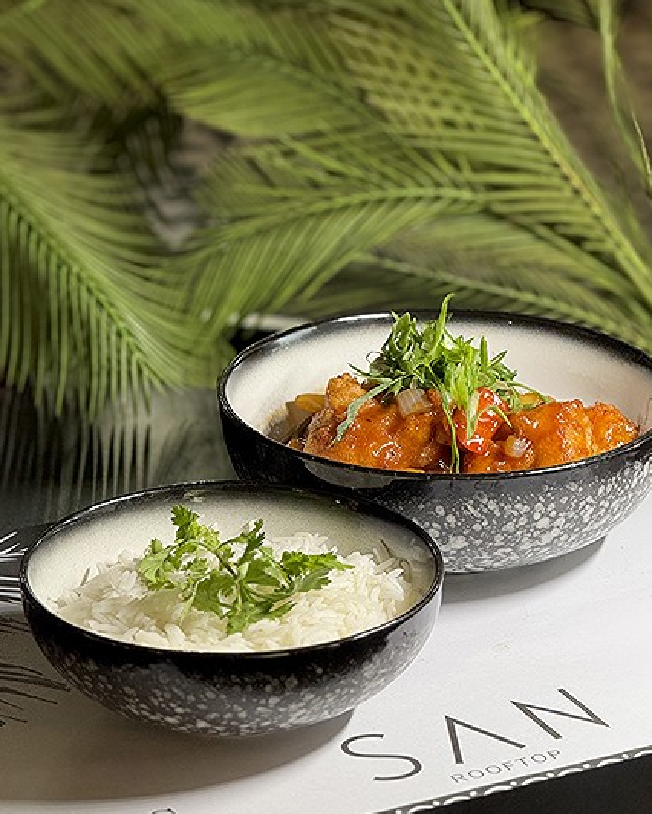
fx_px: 3182
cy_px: 433
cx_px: 340
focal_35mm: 132
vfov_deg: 14.6
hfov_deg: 11.7
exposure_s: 1/50
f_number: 2.8
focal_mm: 15.66
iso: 160
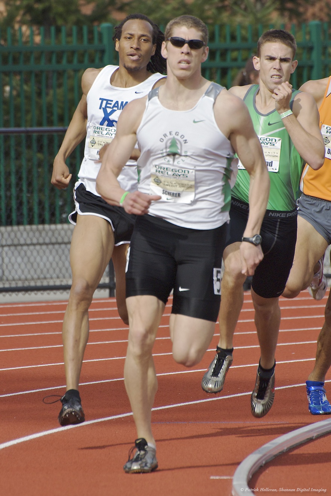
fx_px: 6206
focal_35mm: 450
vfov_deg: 4.6
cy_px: 248
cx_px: 166
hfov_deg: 3.1
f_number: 8
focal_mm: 300
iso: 400
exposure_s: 1/640
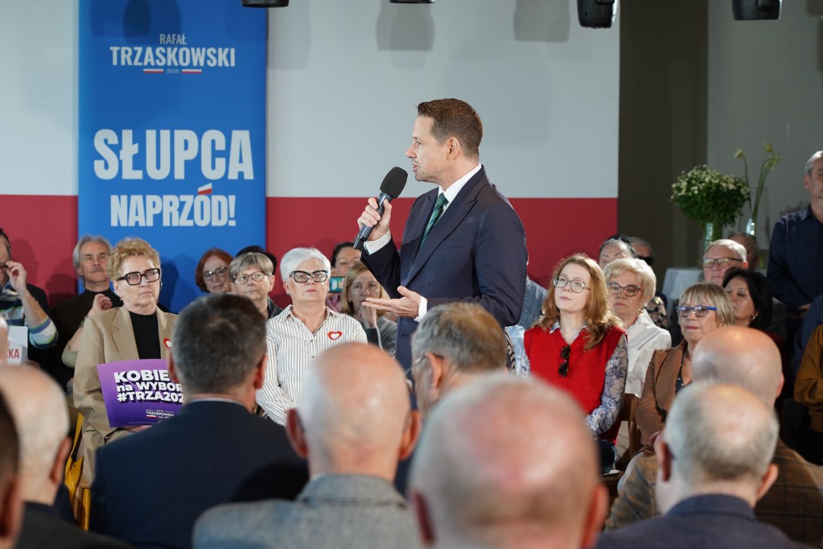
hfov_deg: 19.5
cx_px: 412
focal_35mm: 105
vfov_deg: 13.0
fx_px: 2401
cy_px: 274
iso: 1000
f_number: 5.6
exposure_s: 1/100
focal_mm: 105
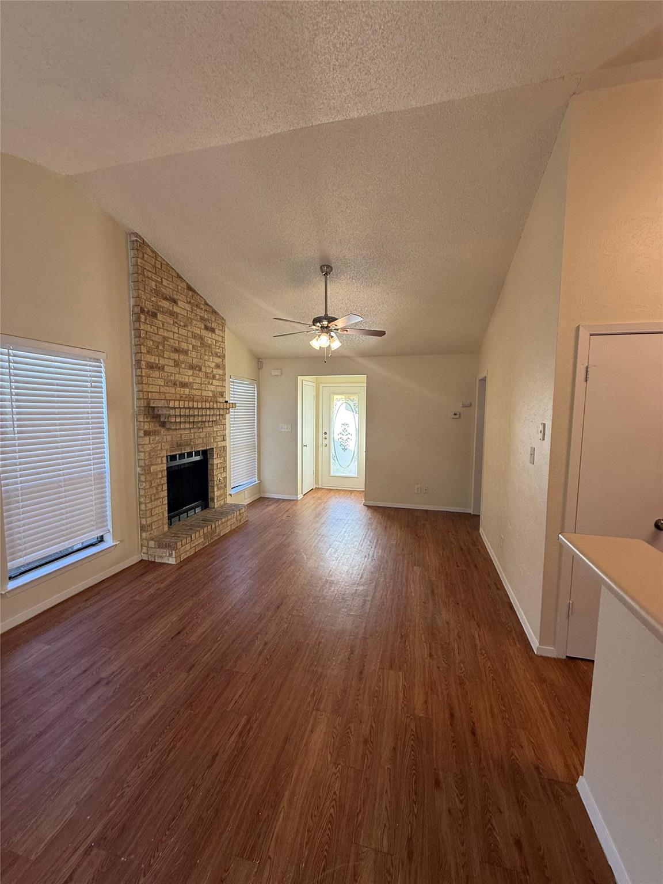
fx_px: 358
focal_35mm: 14
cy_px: 442
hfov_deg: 85.7
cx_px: 332
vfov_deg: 102.1
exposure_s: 1/99
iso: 100
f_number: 2.2
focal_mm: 2.22
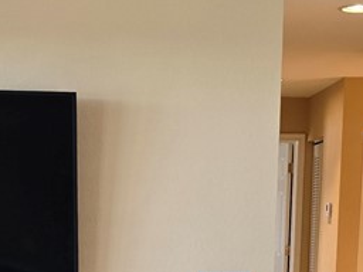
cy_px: 407
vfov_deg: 14.9
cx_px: 156
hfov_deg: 21.3
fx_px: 965
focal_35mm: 92
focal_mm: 6.3
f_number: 1.7
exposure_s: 1/120
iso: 100
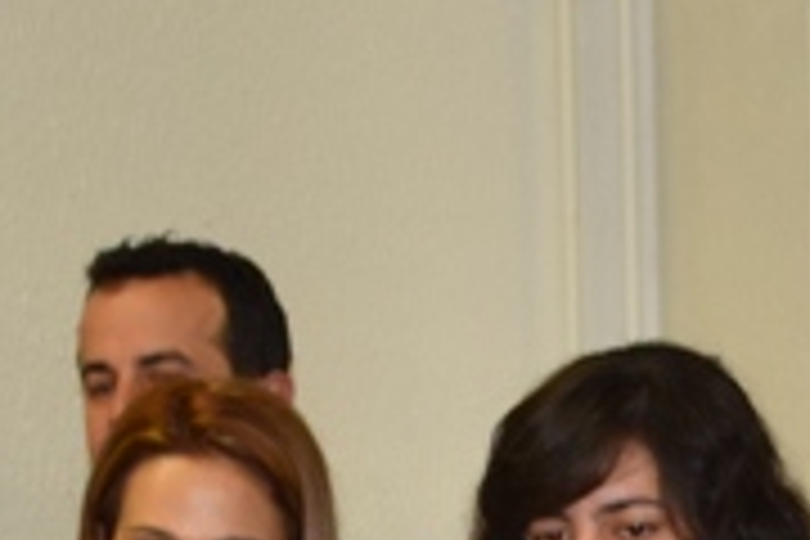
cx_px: 922
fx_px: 5171
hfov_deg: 8.9
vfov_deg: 5.8
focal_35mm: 230
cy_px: 1262
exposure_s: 1/80
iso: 800
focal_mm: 27
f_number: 4.5
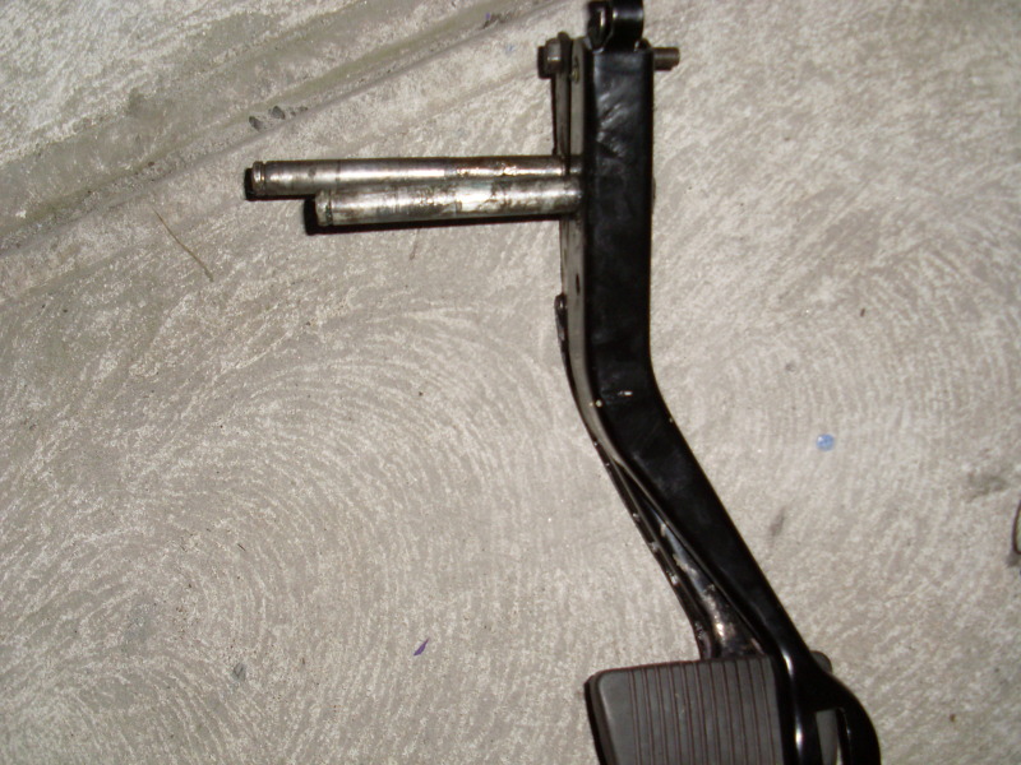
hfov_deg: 49.0
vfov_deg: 37.7
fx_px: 1121
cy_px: 382
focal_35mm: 38
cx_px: 510
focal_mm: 6.3
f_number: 3
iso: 100
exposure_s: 1/45
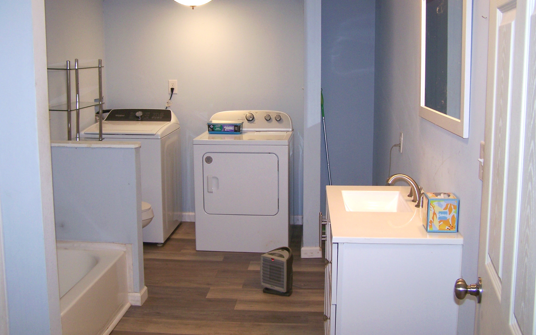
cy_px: 159
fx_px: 599
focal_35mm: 41
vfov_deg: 31.3
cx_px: 265
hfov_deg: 48.2
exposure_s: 1/60
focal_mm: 6.3
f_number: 2.8
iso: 80
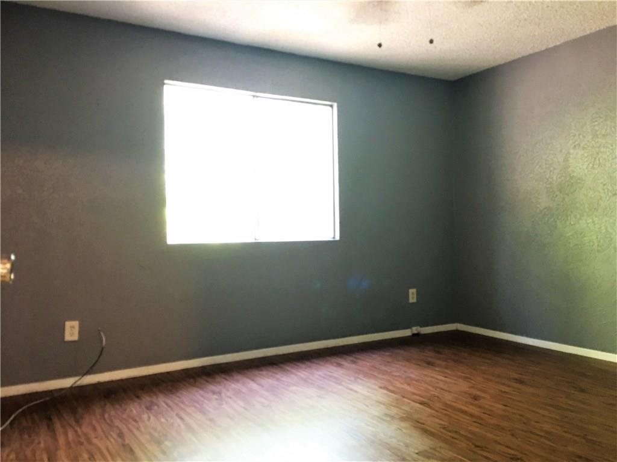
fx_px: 517
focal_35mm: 29
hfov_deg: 61.7
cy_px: 231
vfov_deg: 48.2
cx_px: 308
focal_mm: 4.15
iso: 64
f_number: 2.2
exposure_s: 1/4
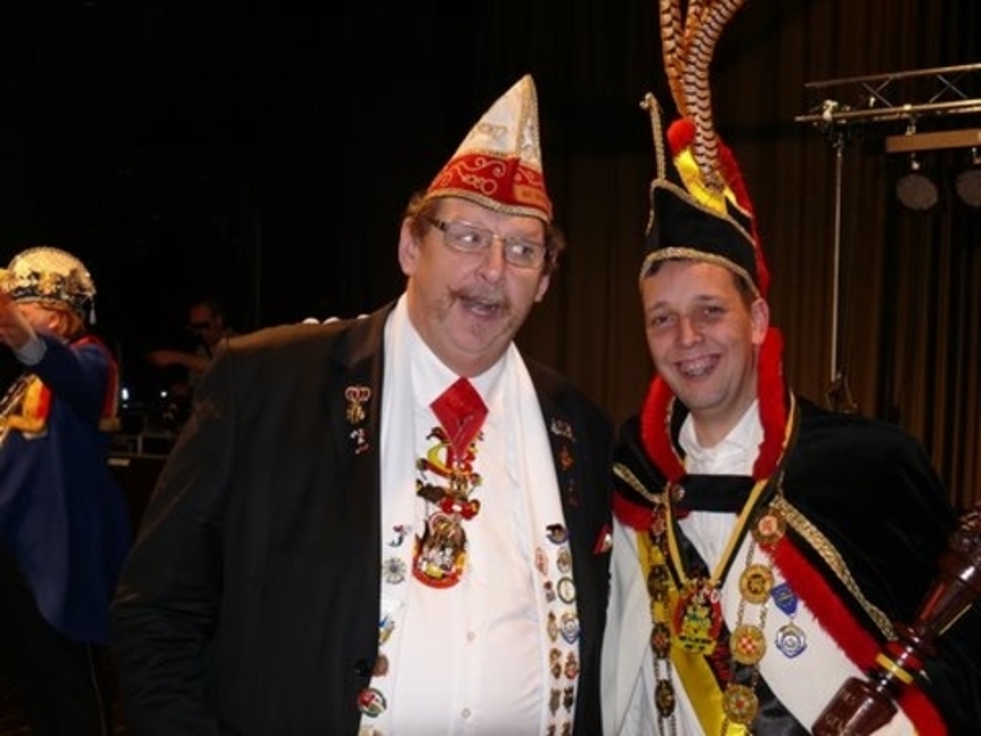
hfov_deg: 38.2
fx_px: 1417
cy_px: 368
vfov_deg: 29.1
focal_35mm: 50
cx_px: 490
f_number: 3.2
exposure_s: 1/30
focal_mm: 10.7
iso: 100
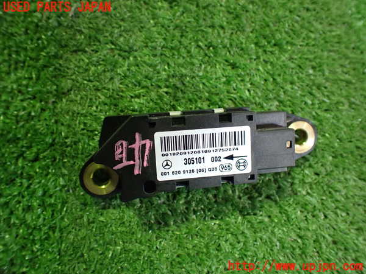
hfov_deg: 60.0
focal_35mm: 30
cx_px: 183
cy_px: 137
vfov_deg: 46.8
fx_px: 317
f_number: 2.3
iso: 800
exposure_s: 1/50
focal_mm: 5.4
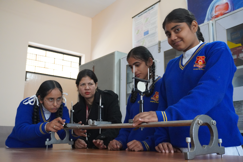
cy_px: 81
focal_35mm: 38
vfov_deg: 35.5
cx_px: 122
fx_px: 253
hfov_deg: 51.3
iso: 4000
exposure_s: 1/160
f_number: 4.5
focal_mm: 25
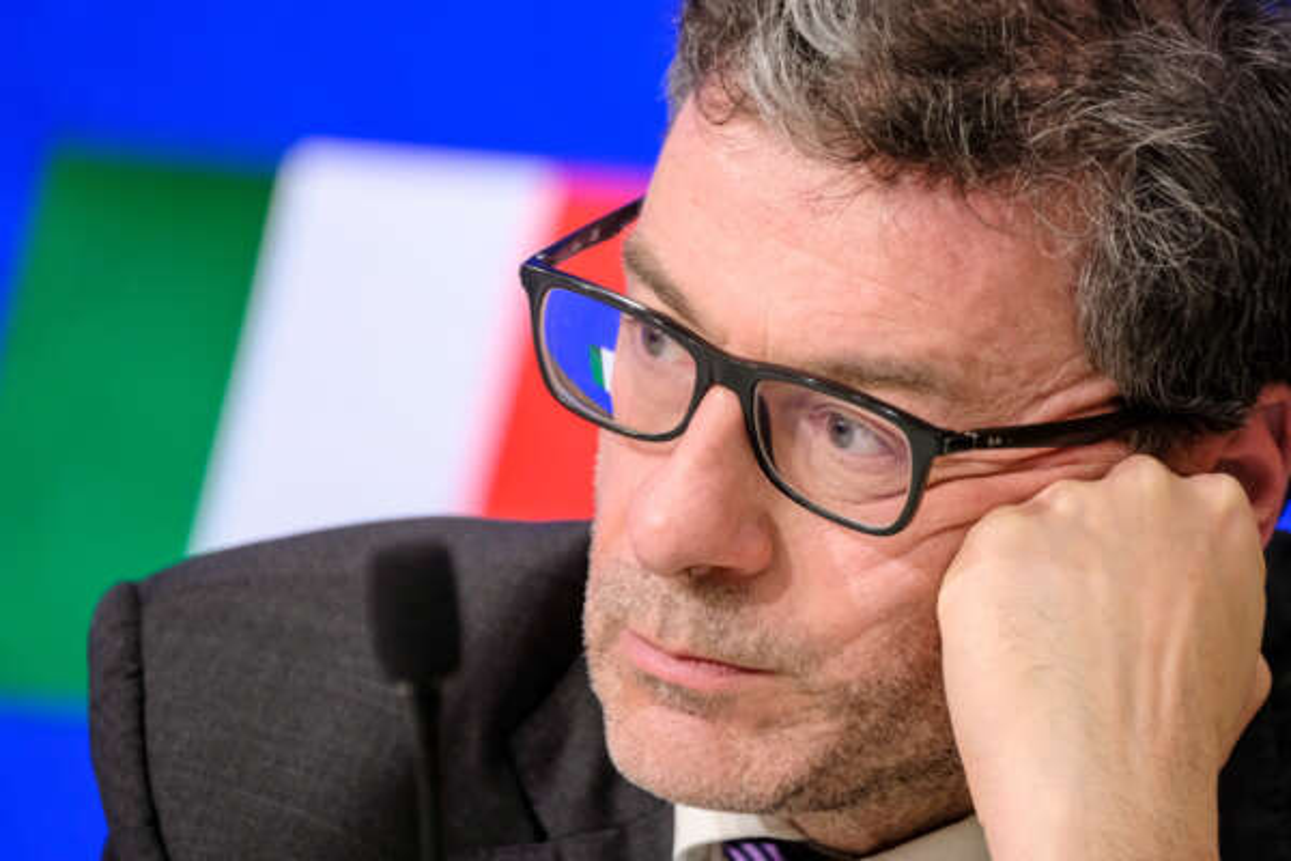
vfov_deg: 2.6
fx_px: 19328
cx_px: 646
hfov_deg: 3.8
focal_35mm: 539
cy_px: 430
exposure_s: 1/200
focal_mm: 359.6
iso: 3200
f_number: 5.6
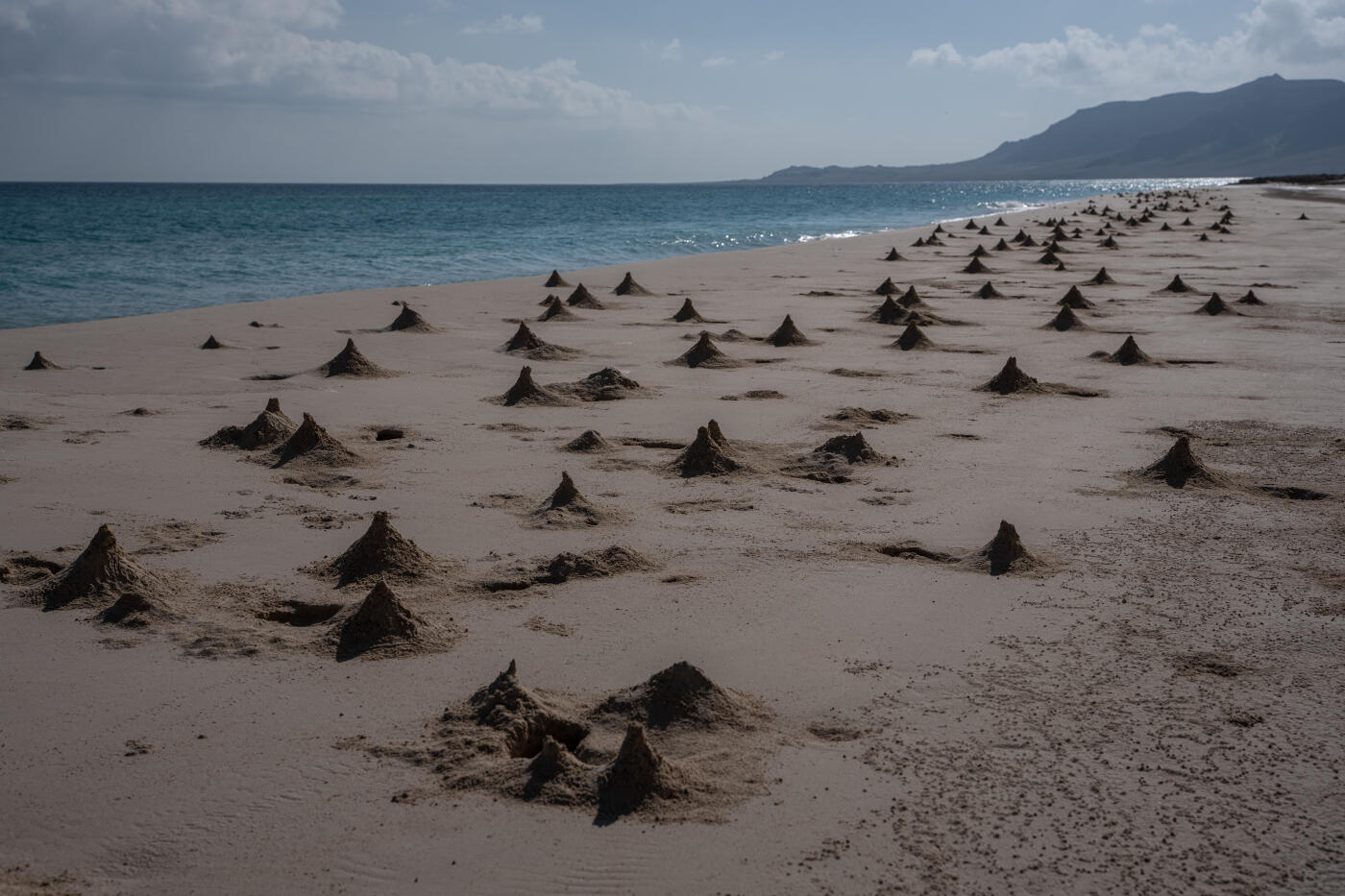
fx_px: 1756
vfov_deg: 28.6
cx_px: 672
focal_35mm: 47
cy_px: 448
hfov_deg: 41.9
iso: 80
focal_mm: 47
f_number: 4
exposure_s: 1/5000
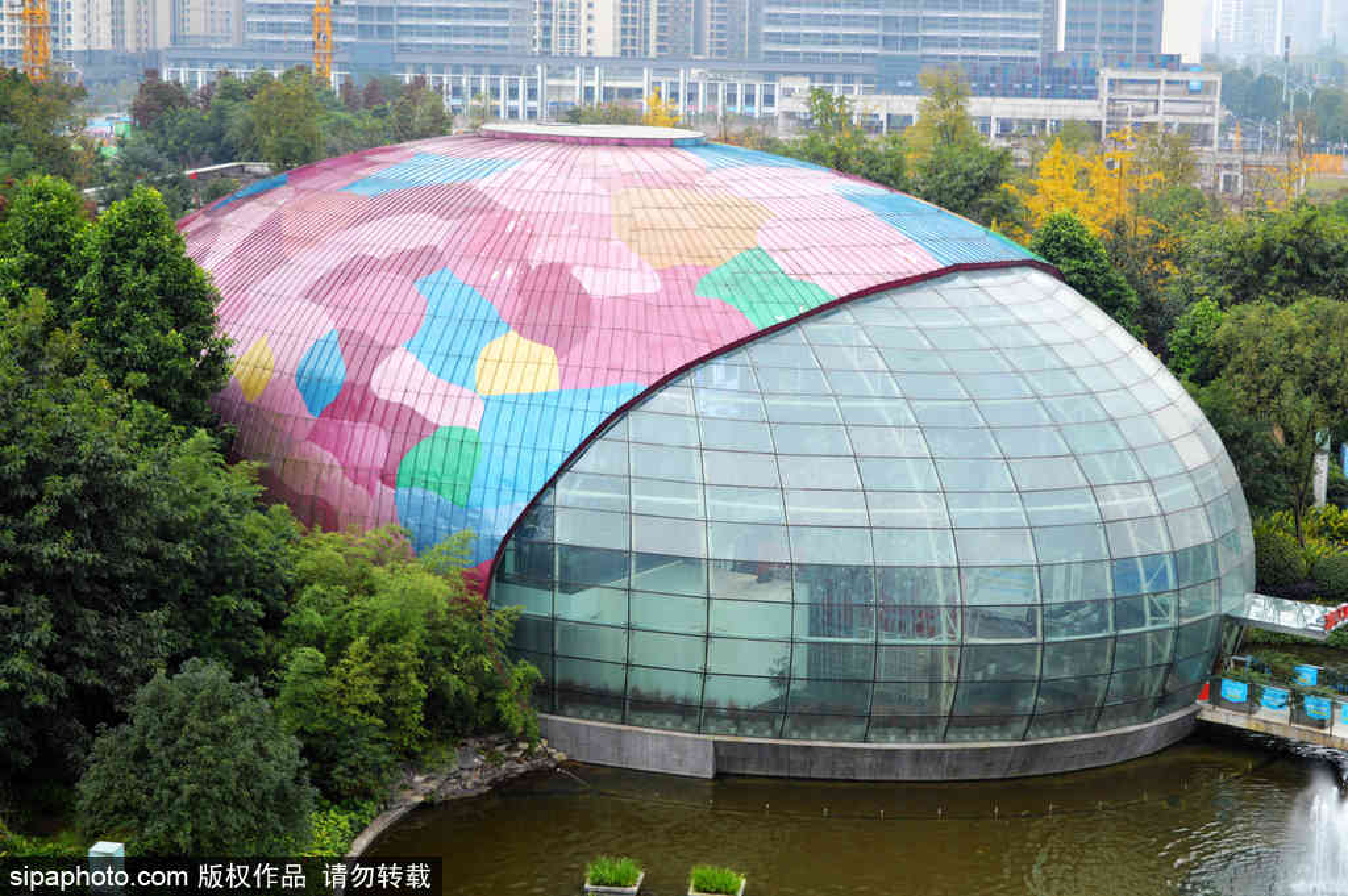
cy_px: 448
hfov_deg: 33.4
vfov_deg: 22.6
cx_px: 674
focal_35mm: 60
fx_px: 2245
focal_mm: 40
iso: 200
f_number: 5.6
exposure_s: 1/125
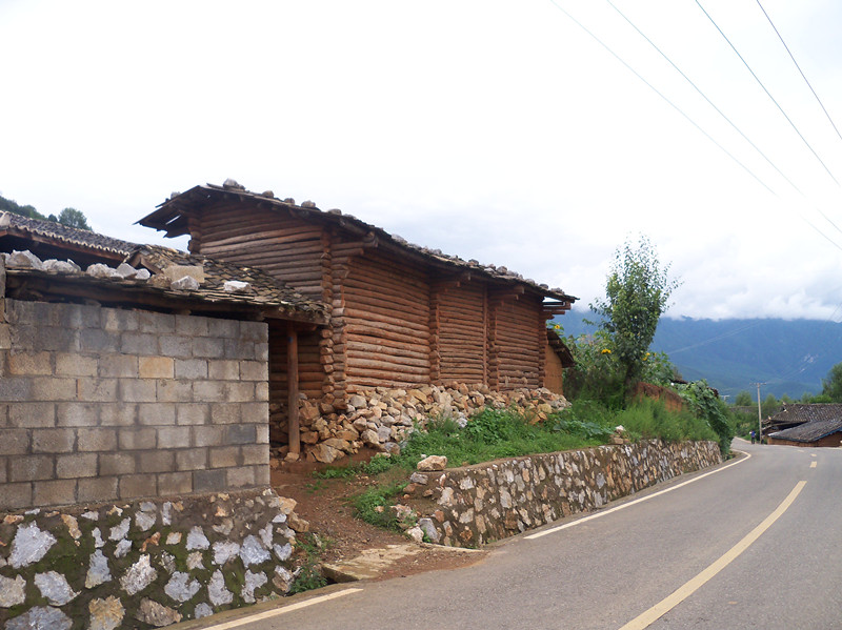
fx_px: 851
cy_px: 315
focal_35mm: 35
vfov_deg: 40.7
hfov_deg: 52.7
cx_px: 421
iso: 64
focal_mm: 6.2
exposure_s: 1/400
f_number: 3.5
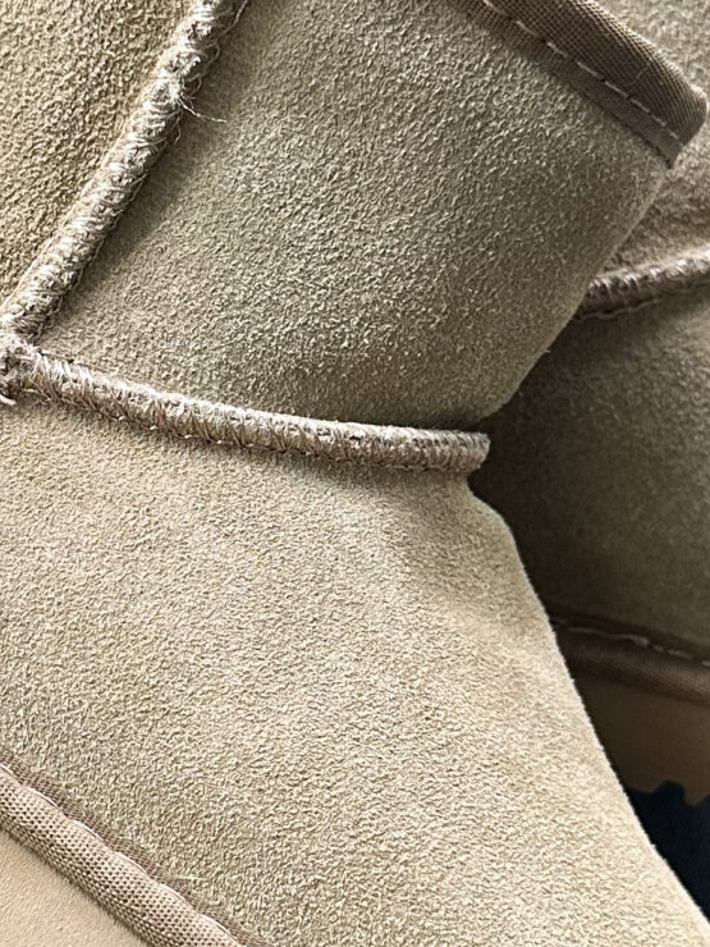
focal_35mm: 83
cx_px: 238
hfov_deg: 17.7
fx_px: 2270
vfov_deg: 23.4
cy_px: 646
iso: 200
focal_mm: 6.86
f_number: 1.8
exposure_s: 1/50
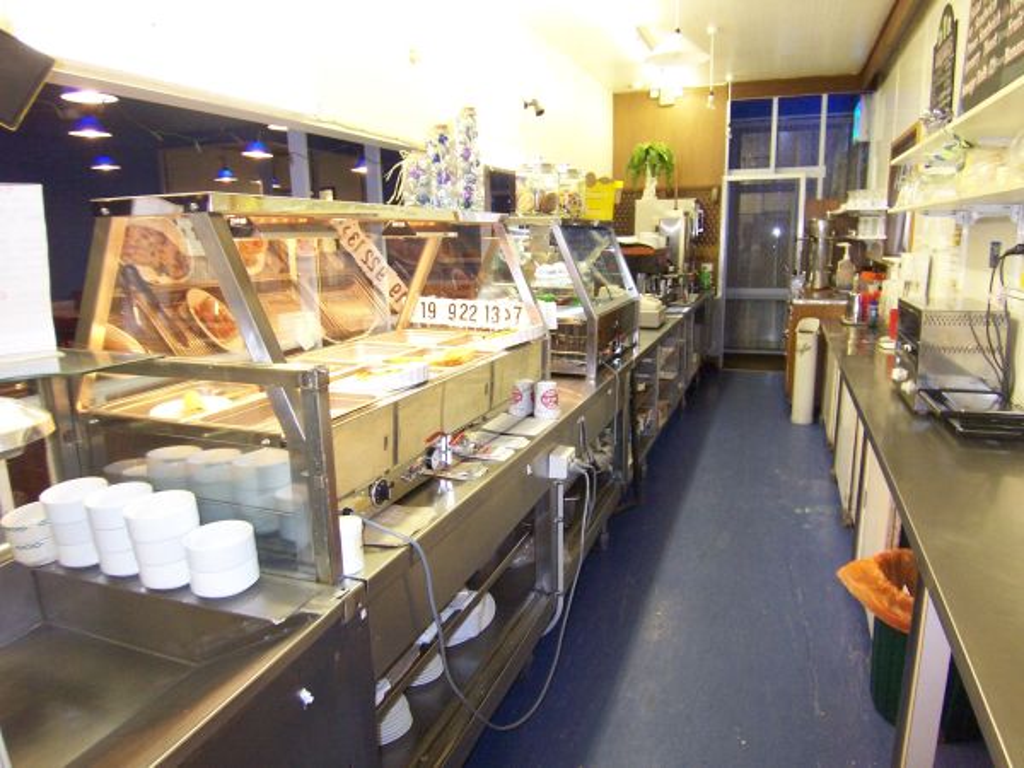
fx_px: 680
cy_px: 384
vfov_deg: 58.9
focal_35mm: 23
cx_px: 512
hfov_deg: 73.9
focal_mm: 3.8
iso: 200
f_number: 2.8
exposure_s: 1/30
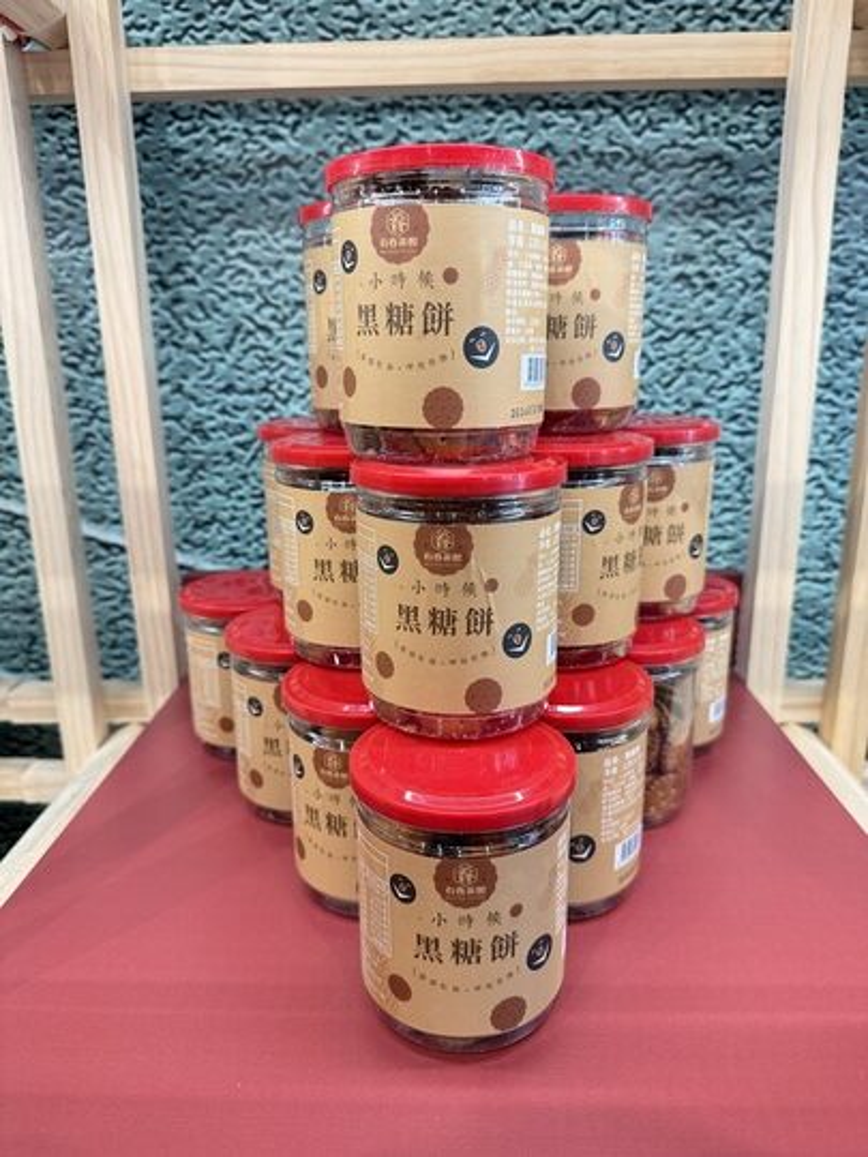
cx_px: 434
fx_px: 802
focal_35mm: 24
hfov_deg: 56.8
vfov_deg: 71.6
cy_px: 578
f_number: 1.78
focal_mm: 6.76
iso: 200
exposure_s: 1/60
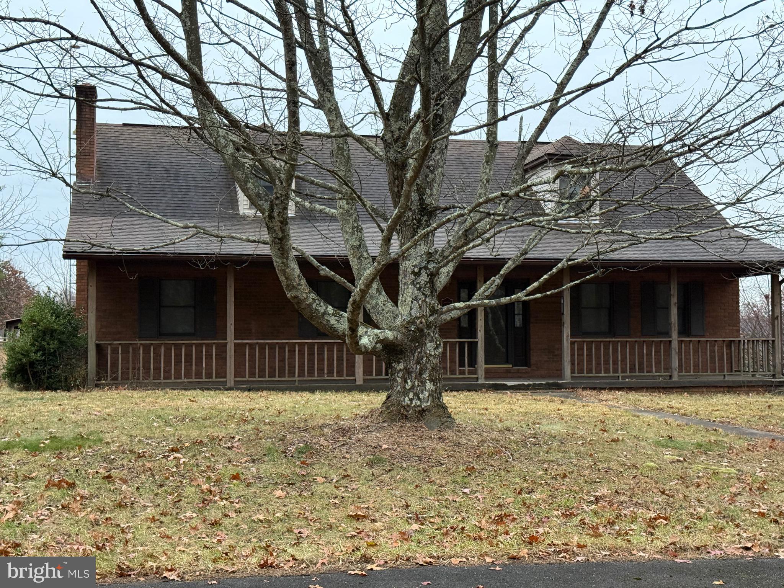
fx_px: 1087
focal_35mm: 48
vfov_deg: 30.3
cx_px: 392
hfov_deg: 39.7
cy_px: 294
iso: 200
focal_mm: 6.76
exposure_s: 1/60
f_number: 1.78
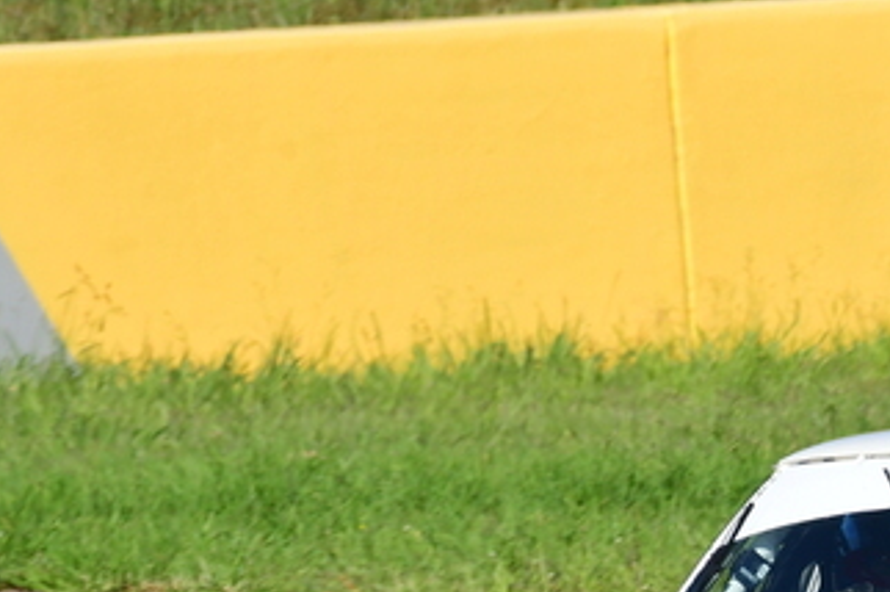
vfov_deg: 0.9
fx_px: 38700
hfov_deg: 1.3
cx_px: 973
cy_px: 555
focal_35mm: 1567
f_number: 13
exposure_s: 1/640
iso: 500
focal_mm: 420
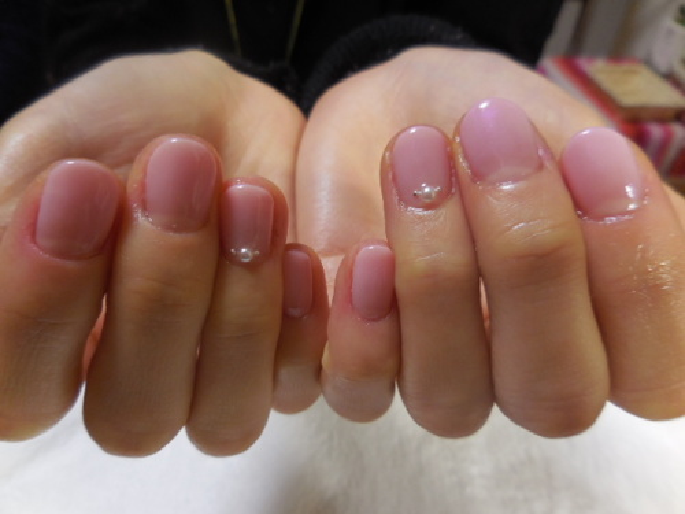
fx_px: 495
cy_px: 257
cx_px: 342
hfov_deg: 69.4
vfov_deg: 54.9
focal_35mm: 25
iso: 200
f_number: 3.3
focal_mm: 4.5
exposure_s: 1/30
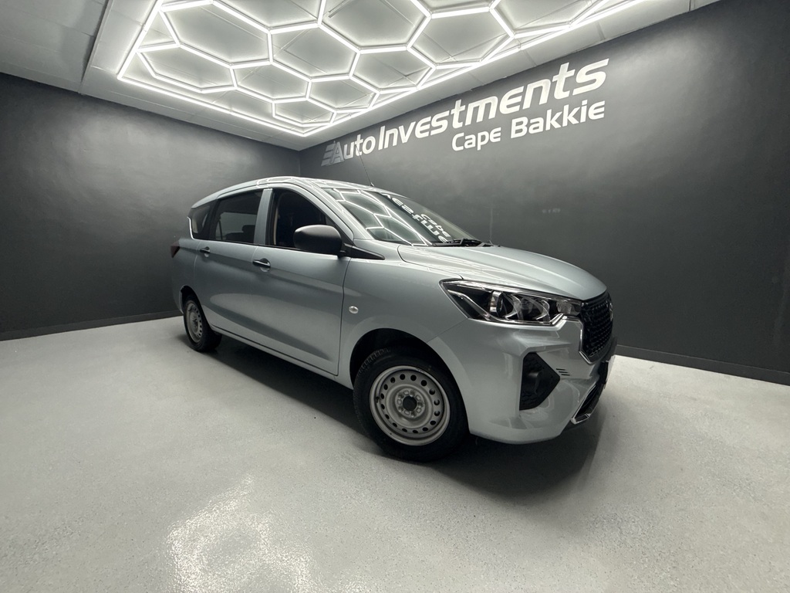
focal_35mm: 14
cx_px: 395
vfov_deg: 85.7
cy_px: 296
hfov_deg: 102.1
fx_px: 320
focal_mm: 2.22
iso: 200
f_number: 2.2
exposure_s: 1/100
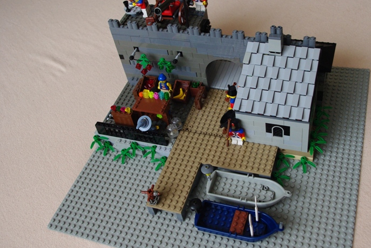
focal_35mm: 42
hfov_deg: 46.2
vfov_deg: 32.0
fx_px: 433
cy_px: 114
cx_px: 216
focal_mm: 24.38
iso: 800
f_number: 5.6
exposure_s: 1/60
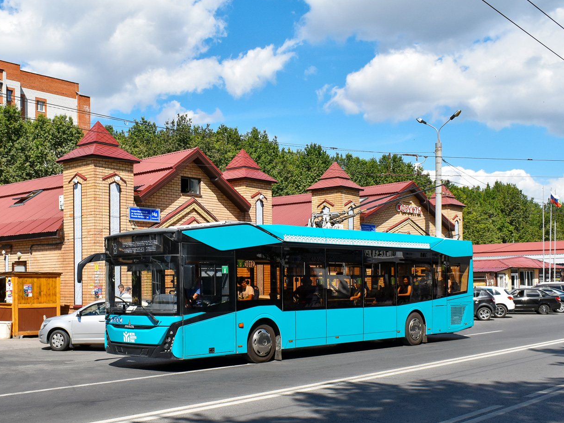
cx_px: 272
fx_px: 538
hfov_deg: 55.3
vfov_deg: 42.9
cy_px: 209
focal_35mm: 33
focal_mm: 20
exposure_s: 1/1600
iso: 400
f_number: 6.3
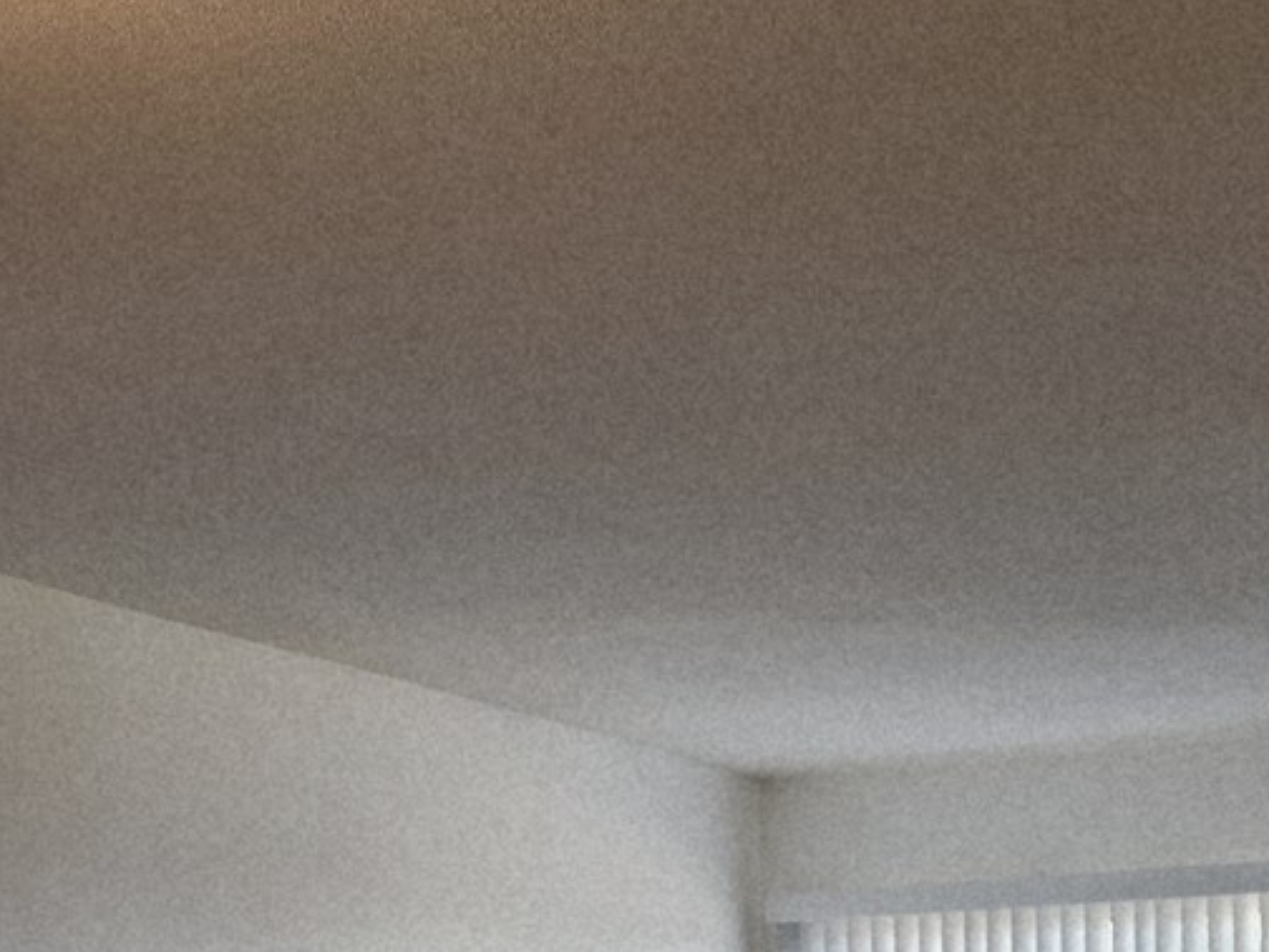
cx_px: 801
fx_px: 2676
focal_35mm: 73
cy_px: 1242
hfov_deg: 26.6
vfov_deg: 18.7
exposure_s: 1/120
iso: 64
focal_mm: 5.4
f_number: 1.8
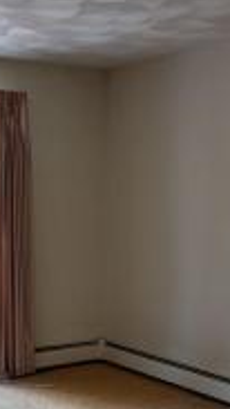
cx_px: 16
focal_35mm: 57
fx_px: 618
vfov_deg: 35.6
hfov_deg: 20.6
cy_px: 317
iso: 25
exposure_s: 1/120
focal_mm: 6.9
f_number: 1.68
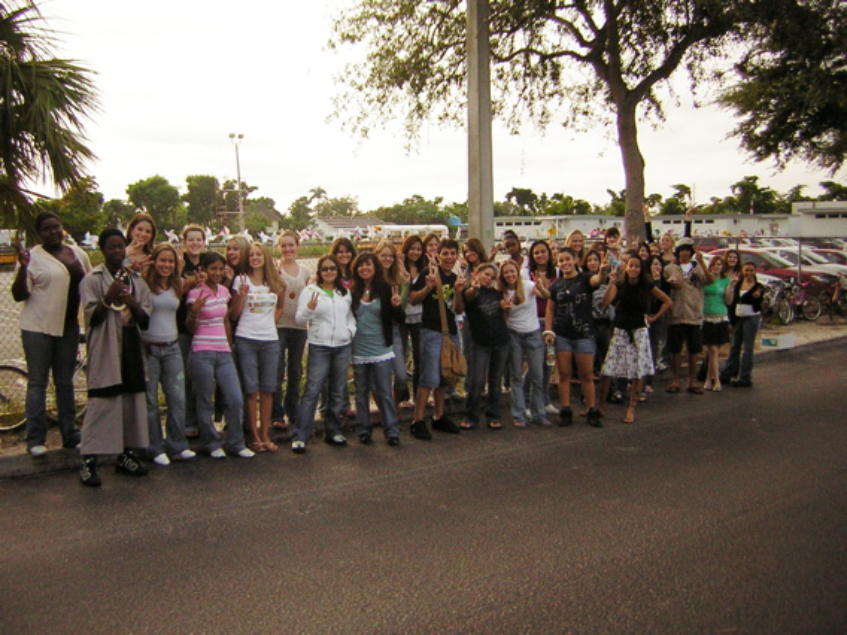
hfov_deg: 51.4
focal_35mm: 36
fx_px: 881
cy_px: 318
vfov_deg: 39.7
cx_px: 424
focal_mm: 4.7
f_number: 2.6
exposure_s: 1/528
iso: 50
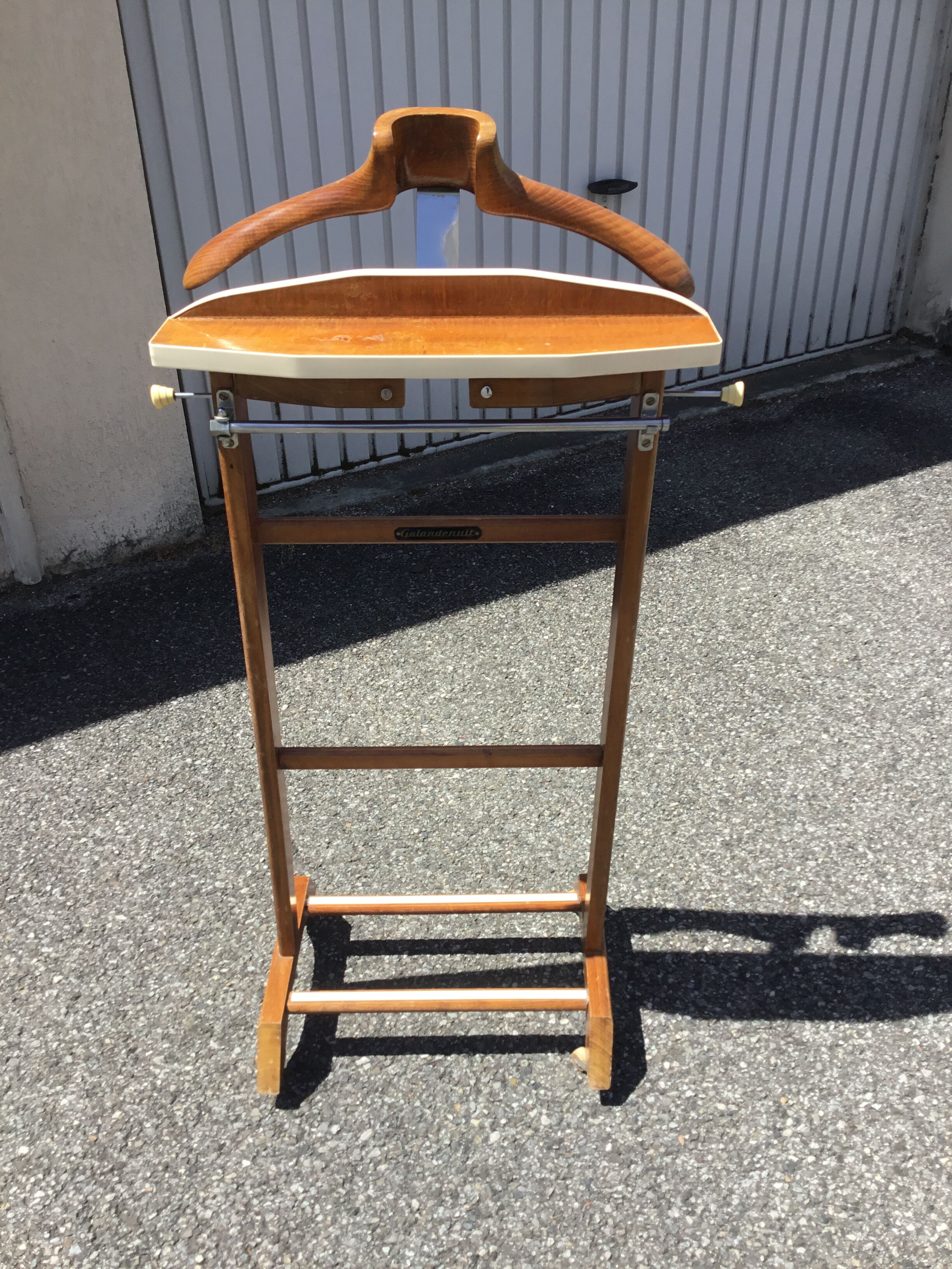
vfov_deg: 58.4
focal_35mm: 31
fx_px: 1137
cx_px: 476
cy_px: 634
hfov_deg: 45.4
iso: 25
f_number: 2.4
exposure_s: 1/791
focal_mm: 3.3
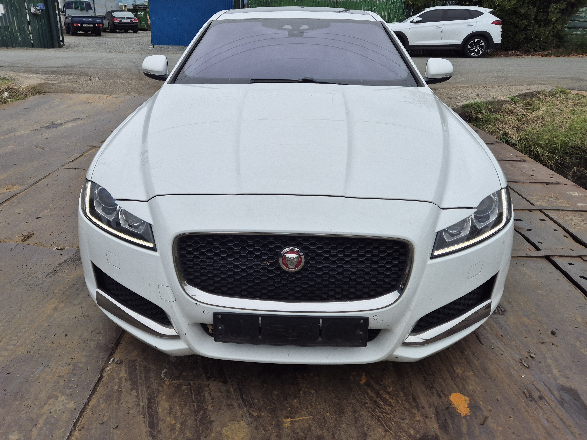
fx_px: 458
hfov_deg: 65.3
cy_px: 187
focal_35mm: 27
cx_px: 287
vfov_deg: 51.2
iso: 25
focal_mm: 5.4
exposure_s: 1/1300
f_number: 1.8
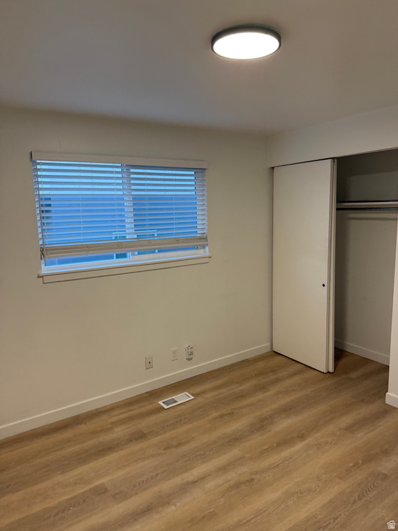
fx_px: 368
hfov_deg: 56.8
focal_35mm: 24
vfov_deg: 71.6
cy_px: 266
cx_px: 199
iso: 125
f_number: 1.78
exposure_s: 1/120
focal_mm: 6.76
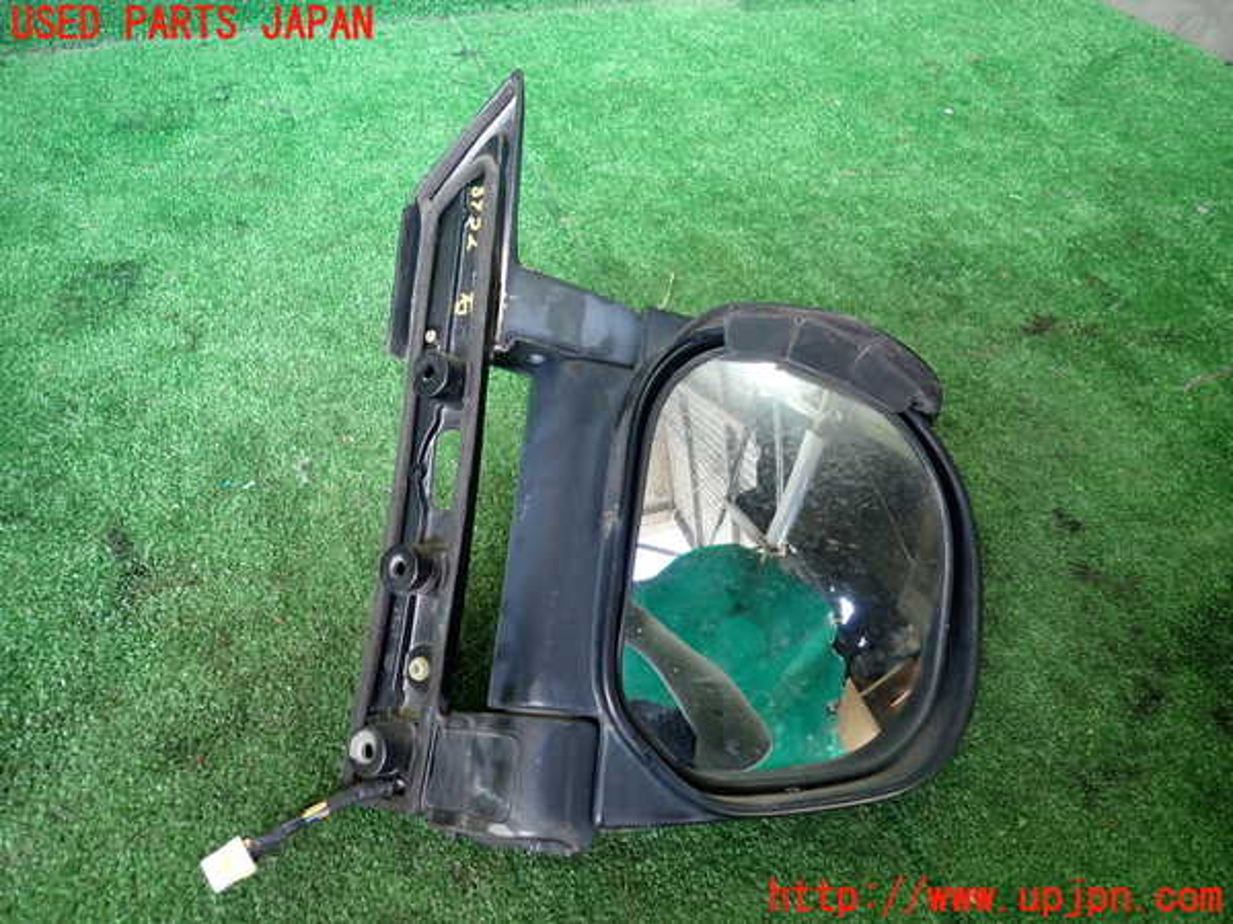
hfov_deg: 69.4
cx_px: 616
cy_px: 462
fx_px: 890
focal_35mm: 25
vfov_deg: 54.9
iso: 200
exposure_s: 1/40
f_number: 2
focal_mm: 4.5
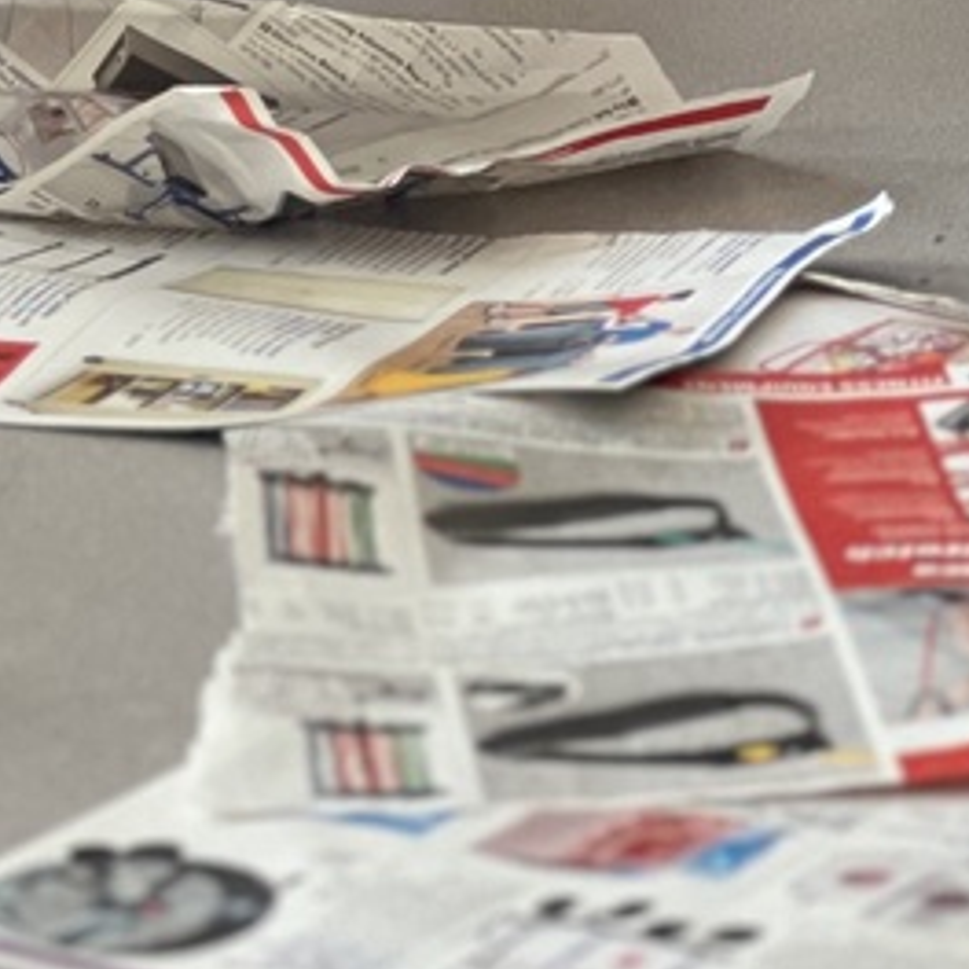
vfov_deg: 6.6
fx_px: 8361
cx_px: -180
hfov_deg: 6.6
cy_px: -352
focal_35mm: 264
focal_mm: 9
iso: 320
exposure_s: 1/40
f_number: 2.8
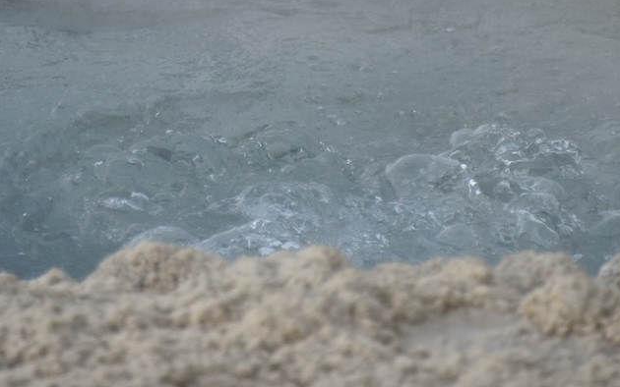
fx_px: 10495
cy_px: -11
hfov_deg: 3.4
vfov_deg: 2.1
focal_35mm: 621
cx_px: 282
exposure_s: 1/640
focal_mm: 300
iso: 1100
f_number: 5.6
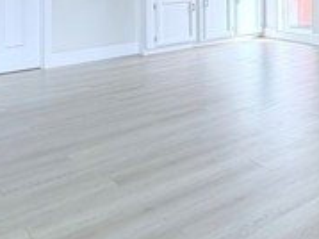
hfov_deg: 30.6
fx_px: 460
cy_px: -45
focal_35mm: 50
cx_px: 408
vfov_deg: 26.1
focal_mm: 2.22
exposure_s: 1/120
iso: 100
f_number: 2.2
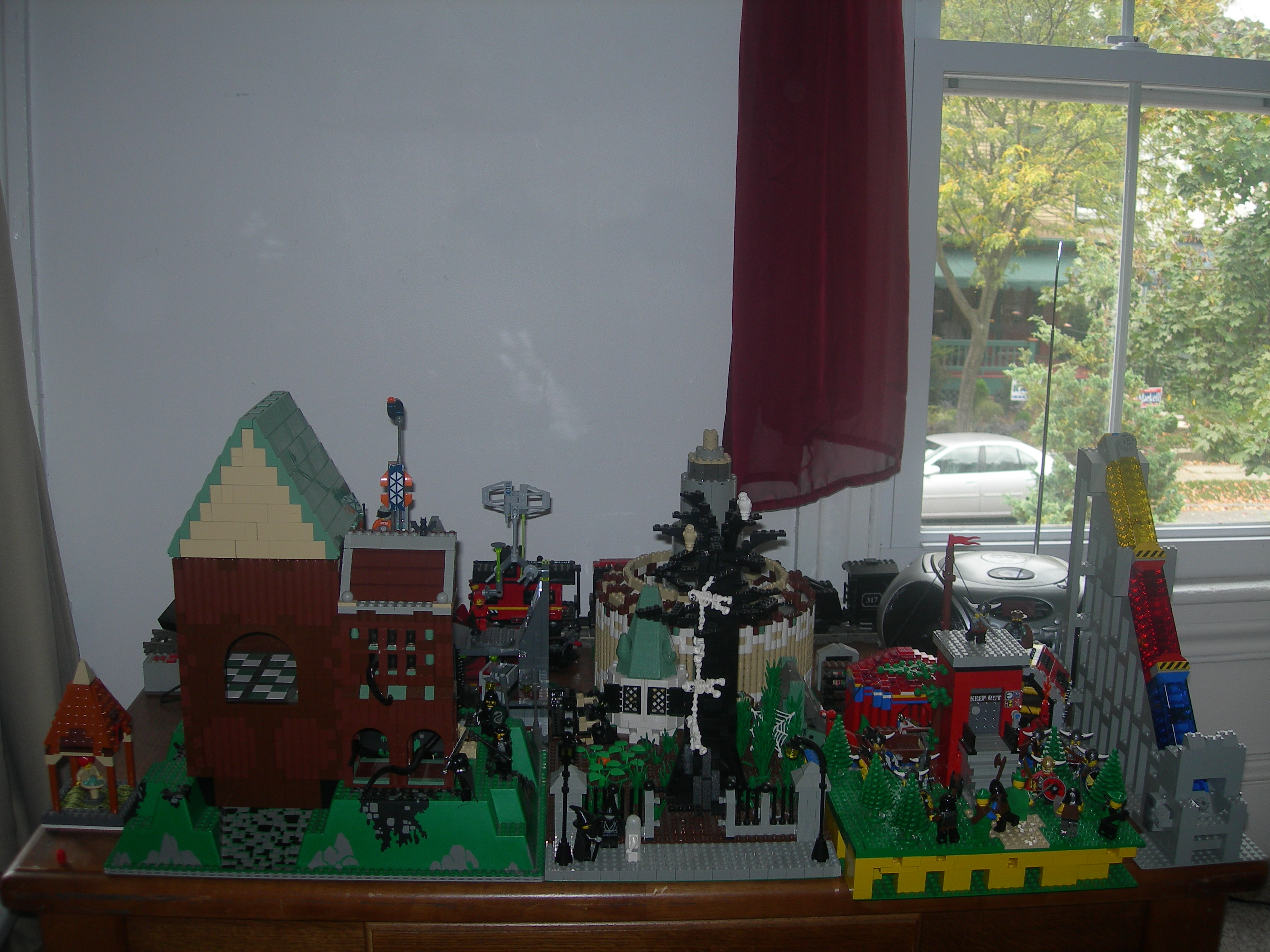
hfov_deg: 49.0
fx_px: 1394
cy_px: 476
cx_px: 635
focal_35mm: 38
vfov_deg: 37.7
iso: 50
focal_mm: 7.8
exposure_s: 1/60.1
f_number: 2.8
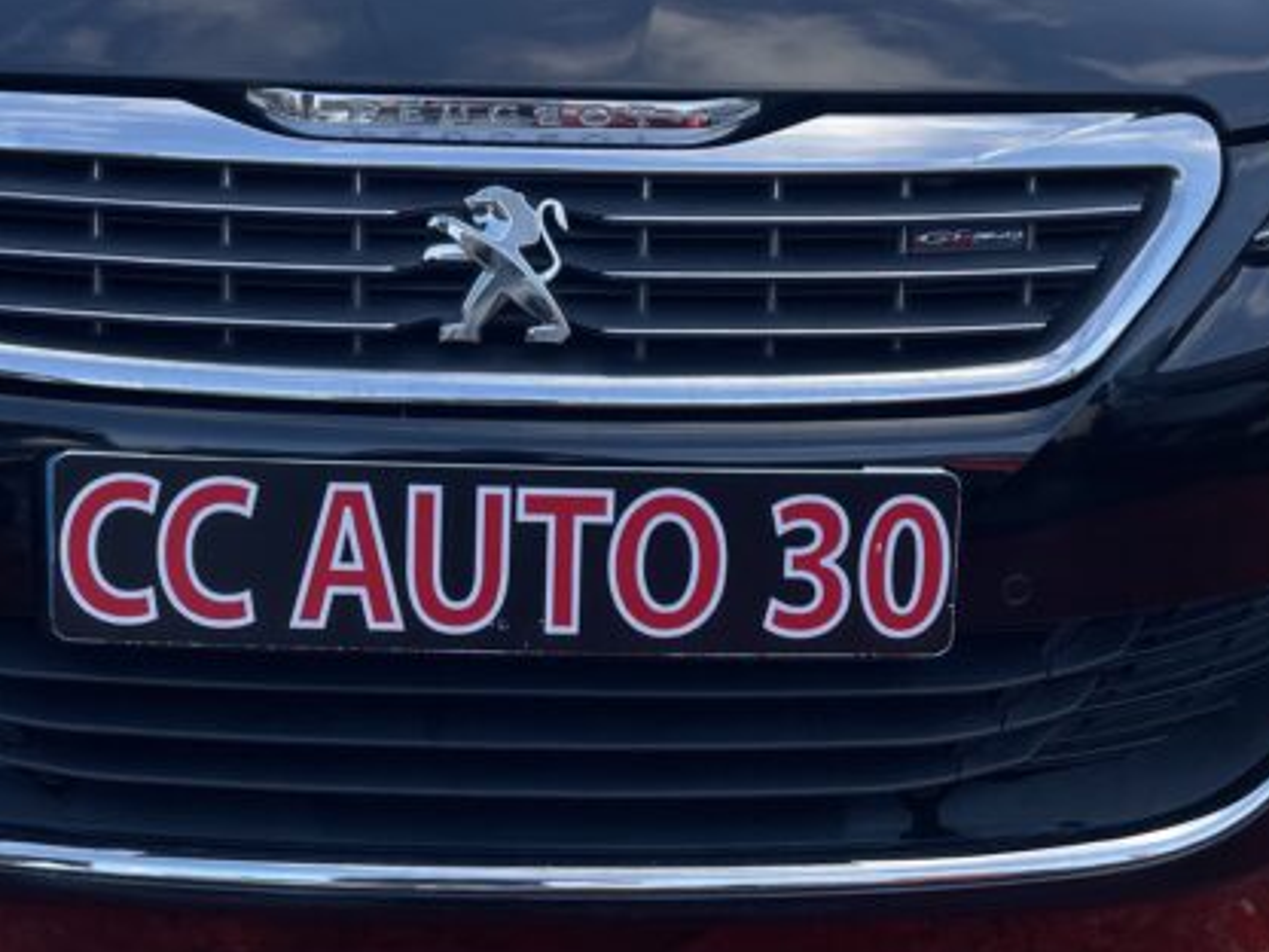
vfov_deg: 28.1
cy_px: 116
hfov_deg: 38.1
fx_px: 1833
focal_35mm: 50
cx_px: 534
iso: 32
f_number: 1.6
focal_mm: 4.2
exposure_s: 1/558
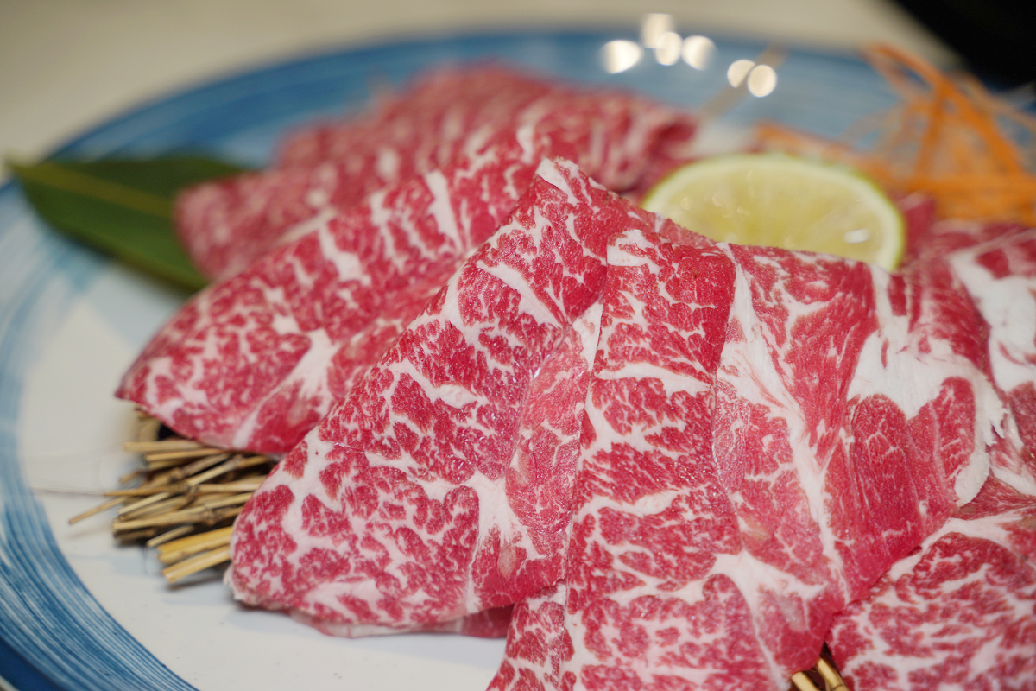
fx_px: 2158
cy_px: 346
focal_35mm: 75
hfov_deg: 27.0
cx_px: 518
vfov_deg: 18.2
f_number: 4
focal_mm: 75
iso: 200
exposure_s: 1/80
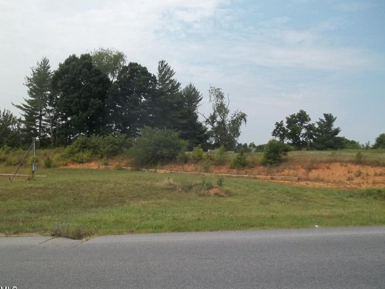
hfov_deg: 52.6
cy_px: 150
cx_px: 184
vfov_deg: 40.7
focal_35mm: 35
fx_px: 389
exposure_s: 1/125
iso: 64
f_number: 8
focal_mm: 5.9
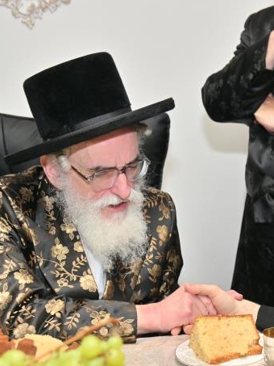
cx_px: 250
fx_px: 802
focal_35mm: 76
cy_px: 240
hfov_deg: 19.0
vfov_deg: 25.5
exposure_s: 1/200
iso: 320
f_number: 4
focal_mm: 35
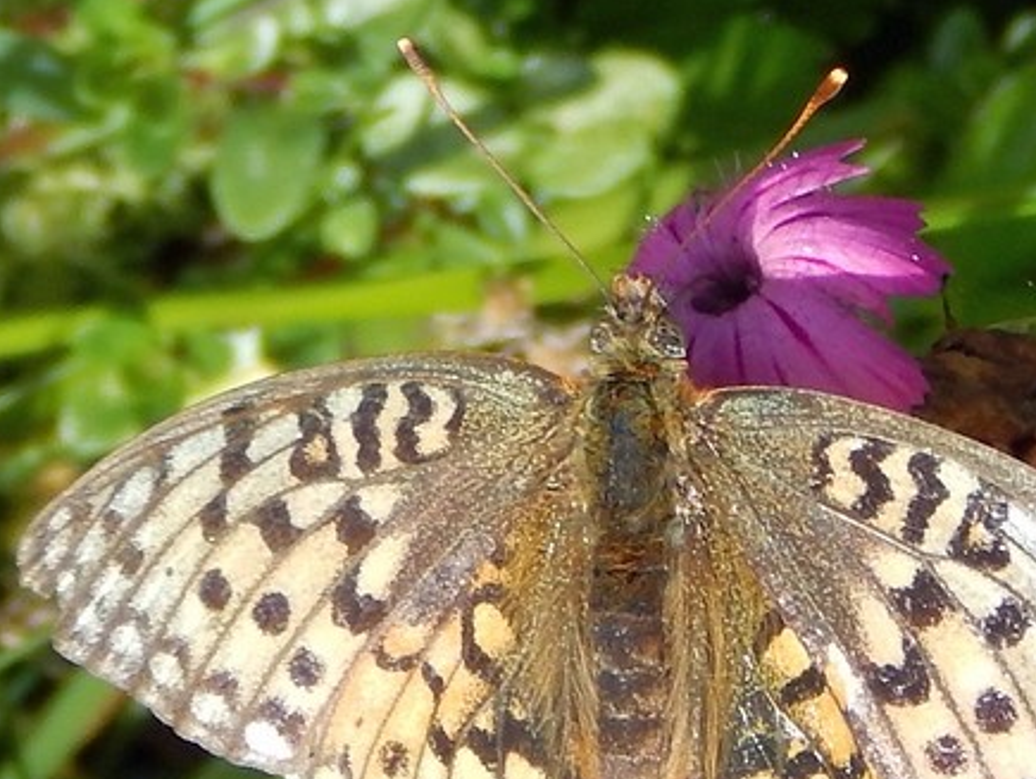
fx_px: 11502
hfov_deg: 5.2
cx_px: 619
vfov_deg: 3.9
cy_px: 538
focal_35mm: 384
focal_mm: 37.1
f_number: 5.4
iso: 125
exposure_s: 1/250
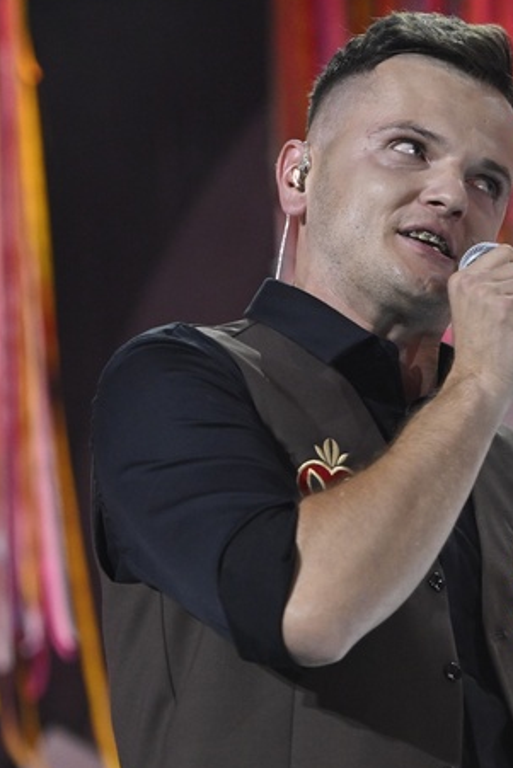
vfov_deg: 7.9
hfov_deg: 5.3
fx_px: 5531
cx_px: 370
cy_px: 376
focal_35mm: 259
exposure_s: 1/250
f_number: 4
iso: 2000
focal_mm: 110
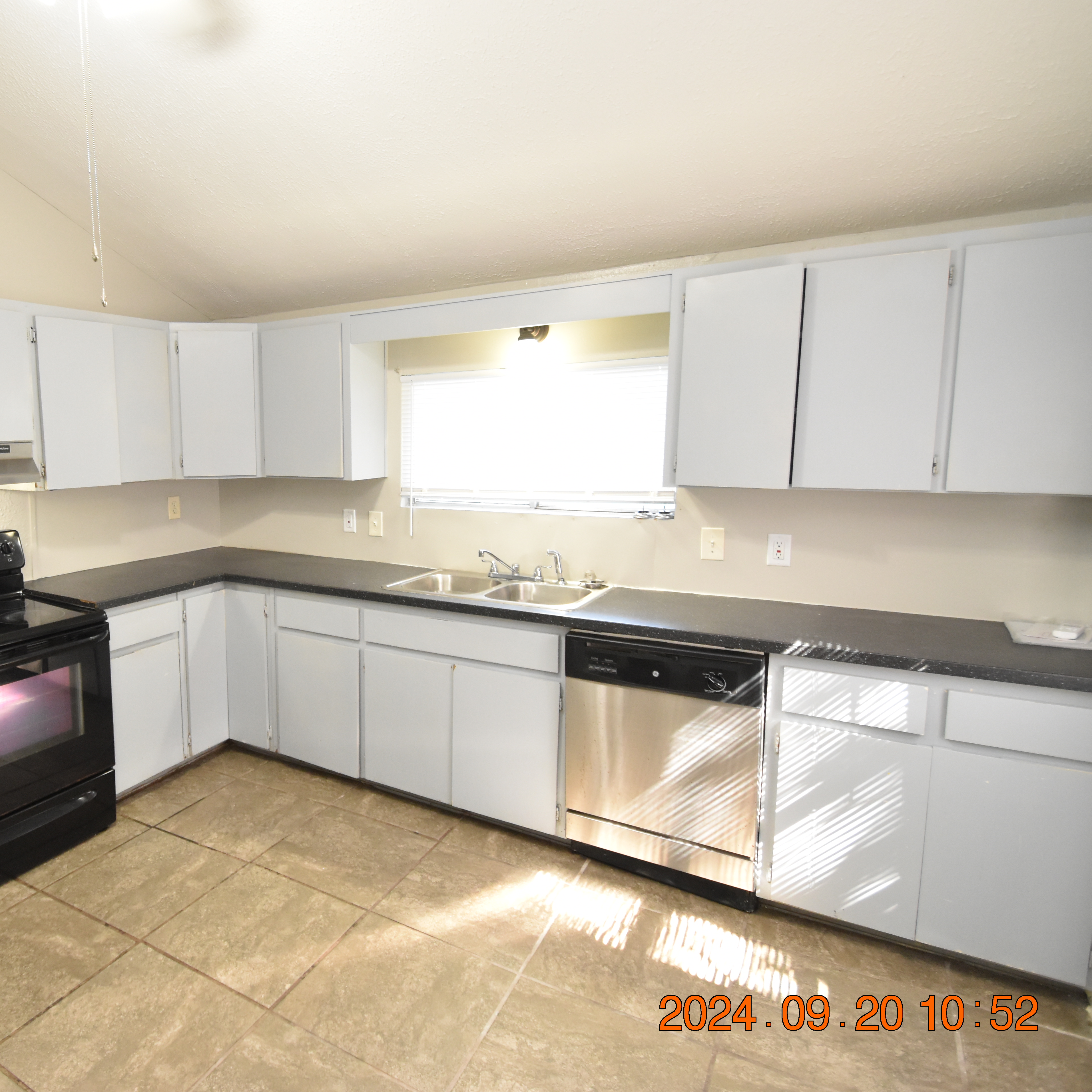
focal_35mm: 20
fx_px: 714
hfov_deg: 72.1
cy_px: 528
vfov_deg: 74.8
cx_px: 344
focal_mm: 10
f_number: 3.5
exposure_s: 1/60
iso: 1600
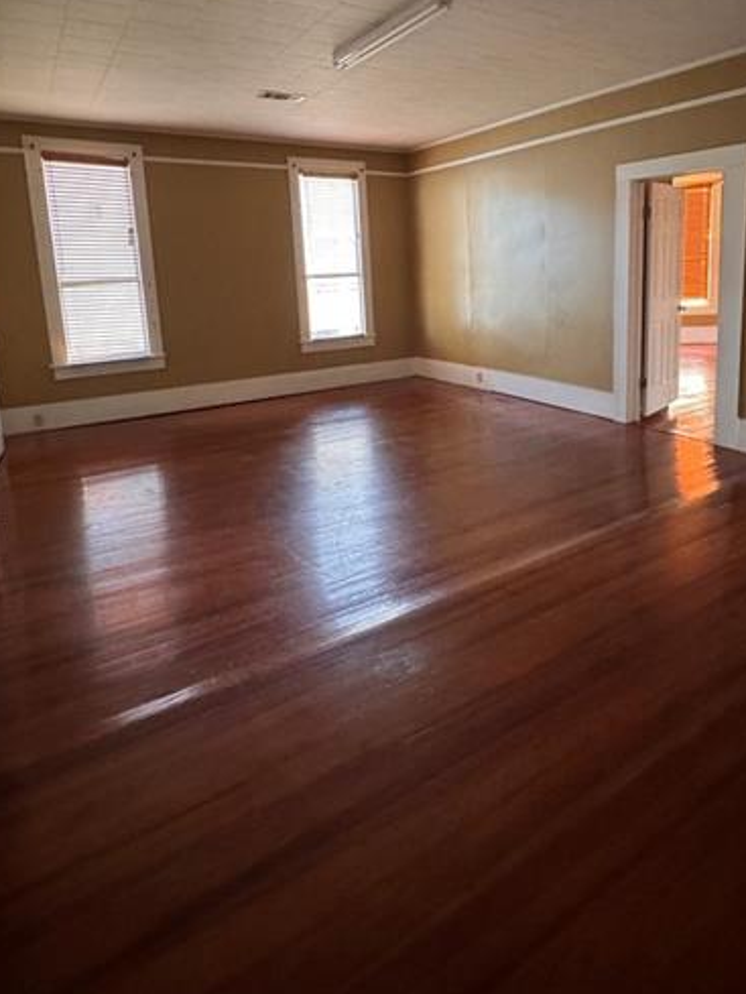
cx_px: 431
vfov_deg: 74.8
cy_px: 362
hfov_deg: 60.8
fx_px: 632
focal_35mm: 22
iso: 1000
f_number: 2.2
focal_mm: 2.22
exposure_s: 1/60
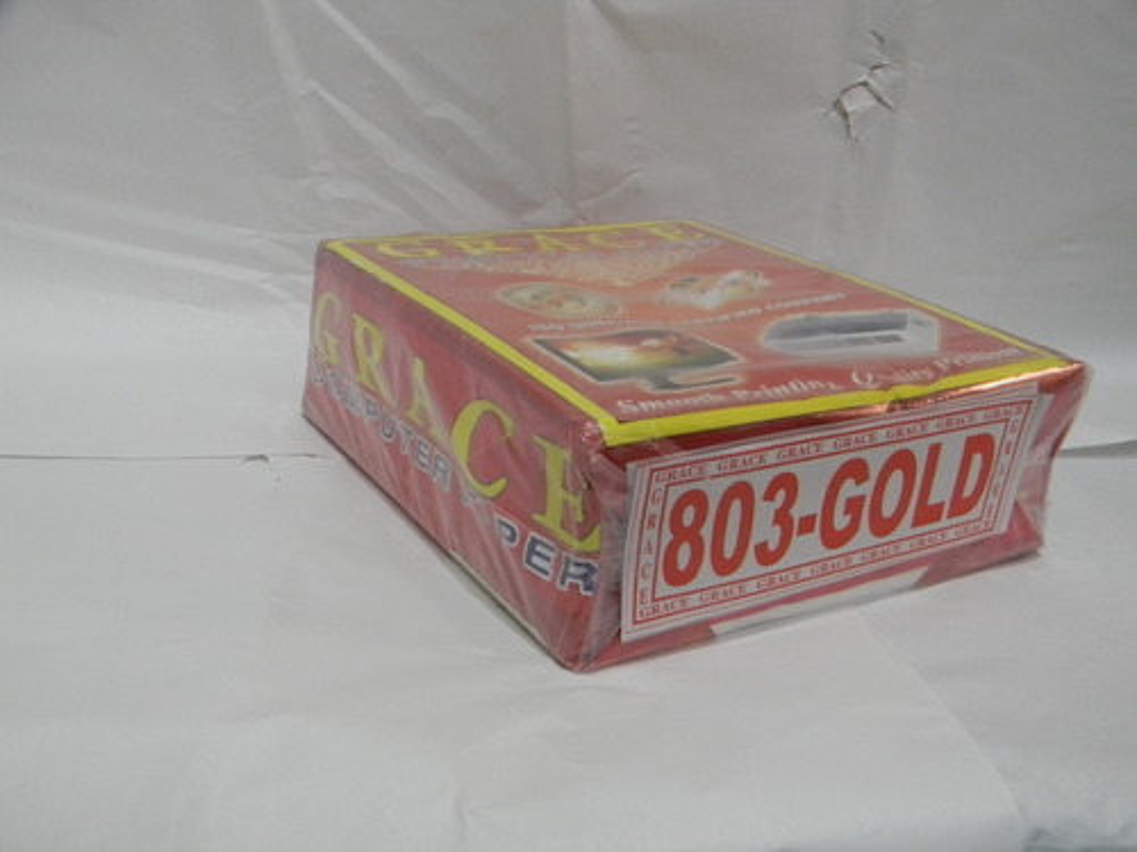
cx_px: 568
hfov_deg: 51.4
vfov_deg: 39.7
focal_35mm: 36
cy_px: 426
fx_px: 1182
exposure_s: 1/28
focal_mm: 6.4
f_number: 3.7
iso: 400
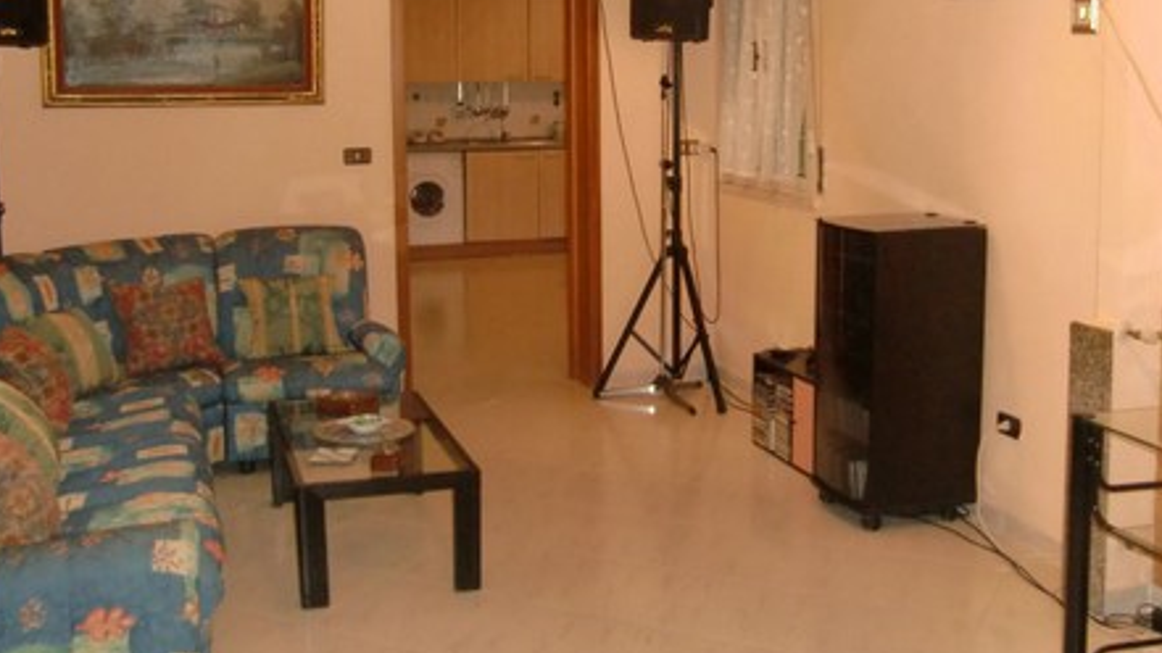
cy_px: 196
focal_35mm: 42
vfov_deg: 28.1
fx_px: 1294
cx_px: 601
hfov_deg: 48.4
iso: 400
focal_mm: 6.1
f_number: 3.6
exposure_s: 1/50
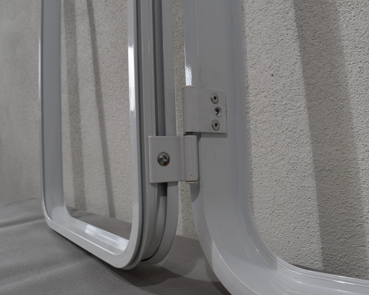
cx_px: 210
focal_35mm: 34
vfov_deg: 43.4
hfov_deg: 52.7
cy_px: 147
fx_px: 371
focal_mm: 20
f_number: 8
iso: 280
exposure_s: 1/60
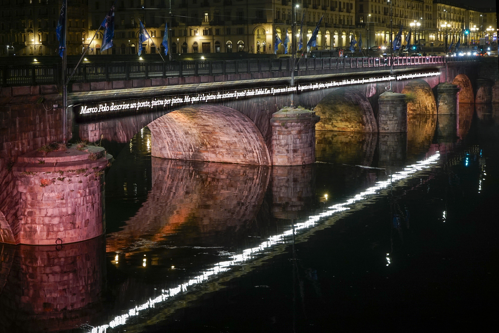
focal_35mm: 49
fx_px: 680
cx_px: 250
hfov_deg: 40.3
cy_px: 166
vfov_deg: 27.6
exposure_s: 1/90
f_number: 8
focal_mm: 49
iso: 1250
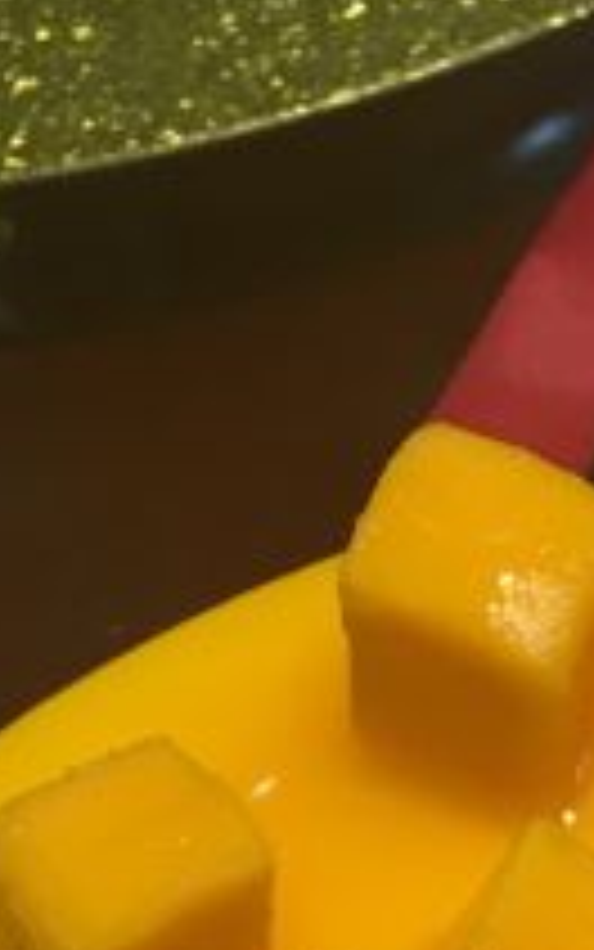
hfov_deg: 12.4
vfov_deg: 17.8
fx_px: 2640
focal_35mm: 102
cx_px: 785
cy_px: 1513
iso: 40
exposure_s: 1/33
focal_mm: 4.15
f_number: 2.2
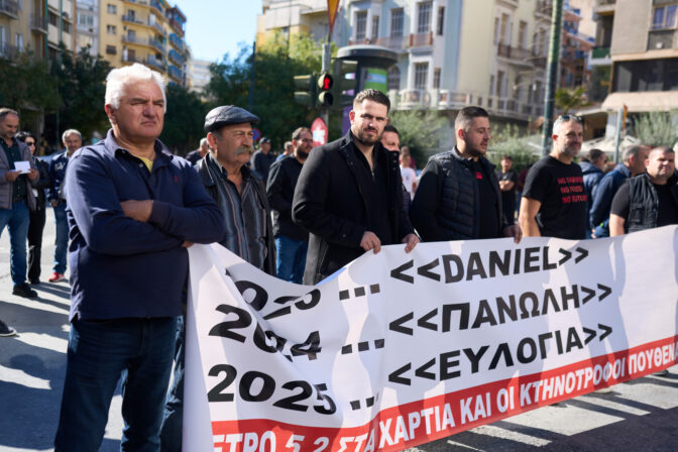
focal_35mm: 35
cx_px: 339
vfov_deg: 37.9
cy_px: 226
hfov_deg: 54.4
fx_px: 659
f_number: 2.2
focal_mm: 35
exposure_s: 1/1250
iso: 100
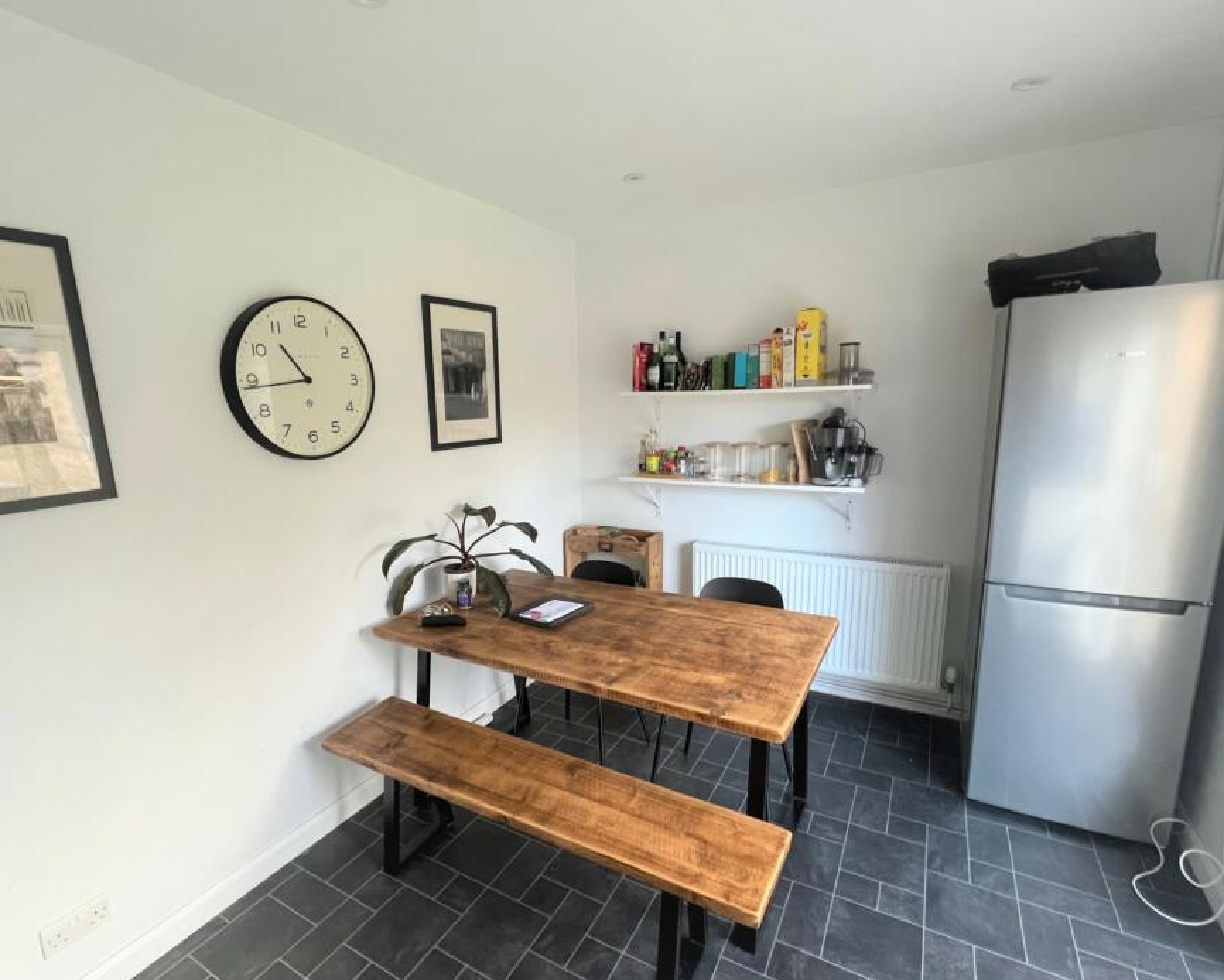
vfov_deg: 84.0
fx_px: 543
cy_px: 519
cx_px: 584
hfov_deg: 96.7
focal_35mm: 15
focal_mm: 1.57
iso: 250
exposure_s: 1/100
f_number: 1.8
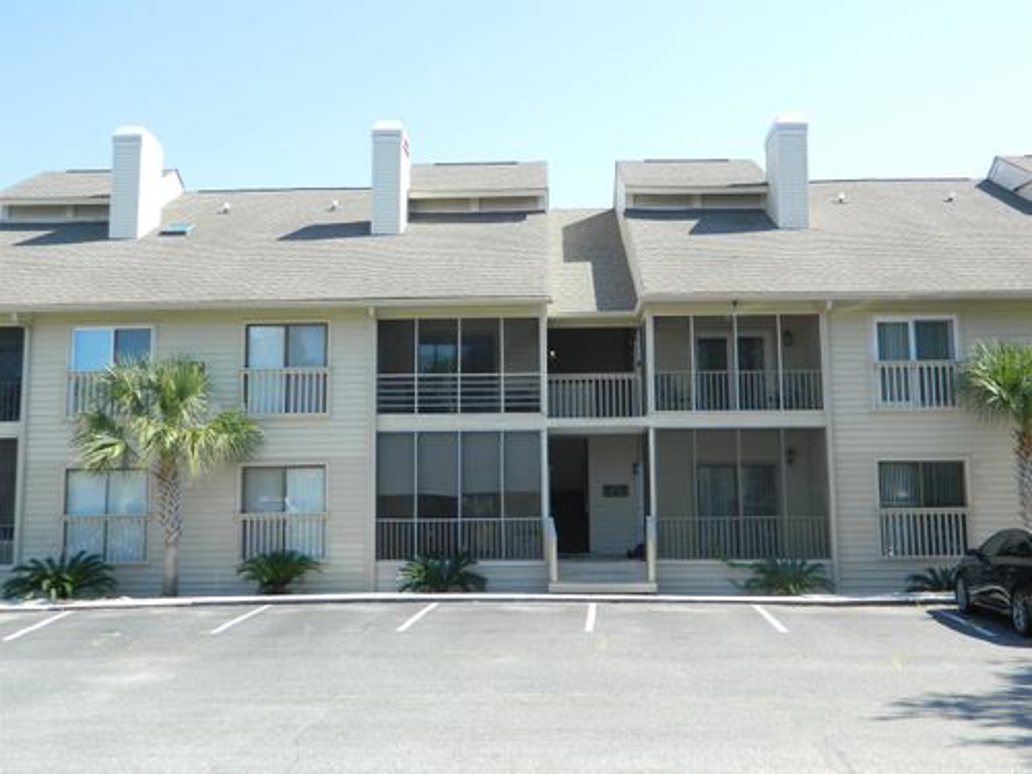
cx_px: 516
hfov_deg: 52.6
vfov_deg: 40.7
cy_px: 387
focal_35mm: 35
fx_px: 1043
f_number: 3.3
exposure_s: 1/400
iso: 110
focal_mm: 6.2
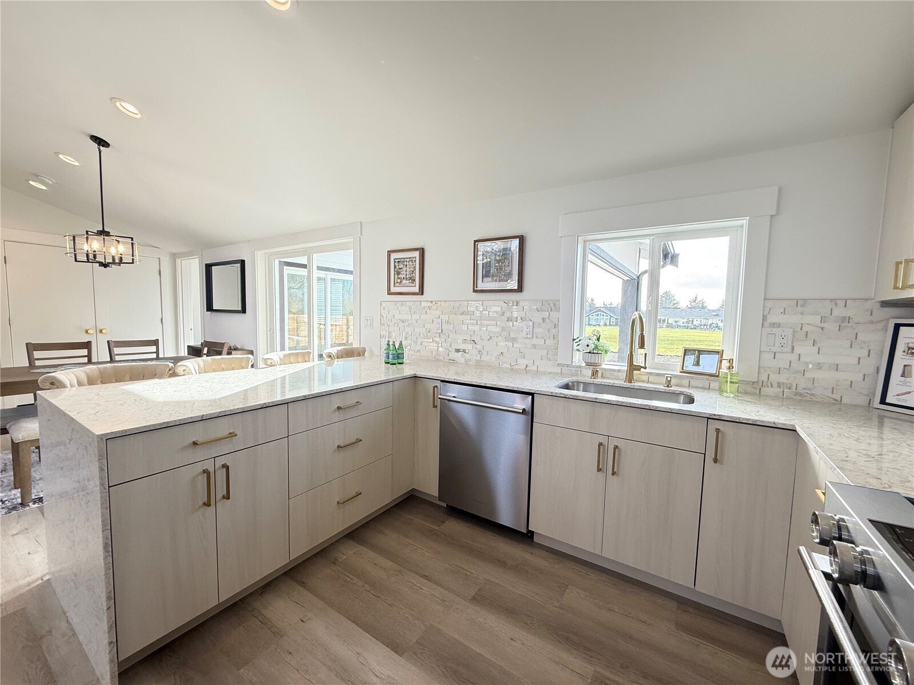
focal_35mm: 14
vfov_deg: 85.7
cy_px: 342
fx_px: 370
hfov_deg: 102.1
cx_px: 457
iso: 125
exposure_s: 1/120
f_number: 2.2
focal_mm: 2.22
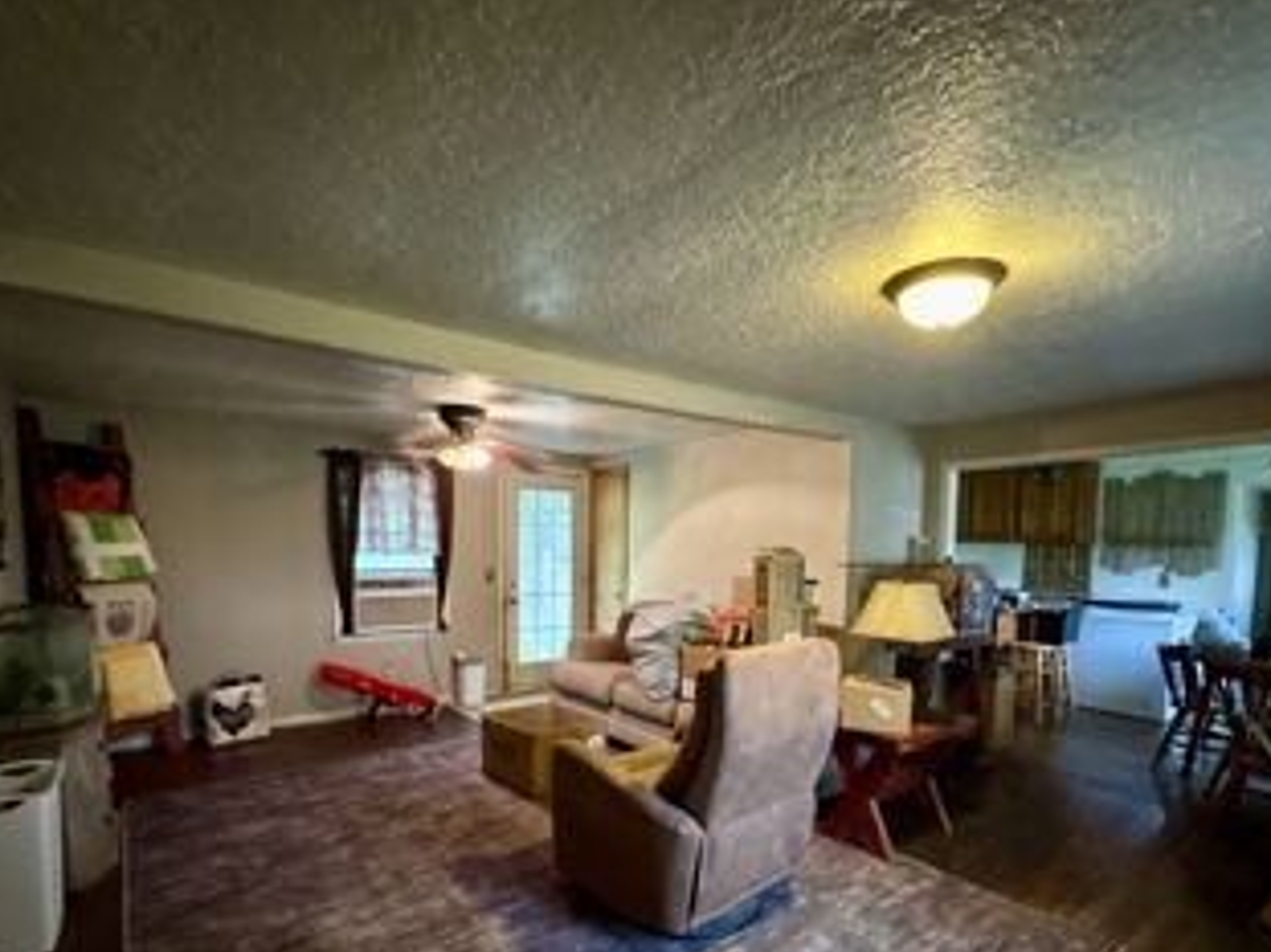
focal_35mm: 18
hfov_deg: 87.8
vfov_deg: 70.3
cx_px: 642
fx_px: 661
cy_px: 601
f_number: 2.2
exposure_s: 1/40
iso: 1250
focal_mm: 2.22
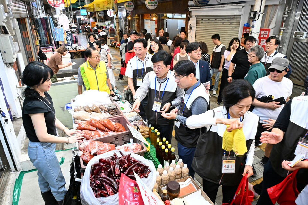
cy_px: 102
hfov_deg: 73.7
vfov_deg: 53.1
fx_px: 205
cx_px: 154
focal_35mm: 24
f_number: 8
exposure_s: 1/161
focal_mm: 24
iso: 5000
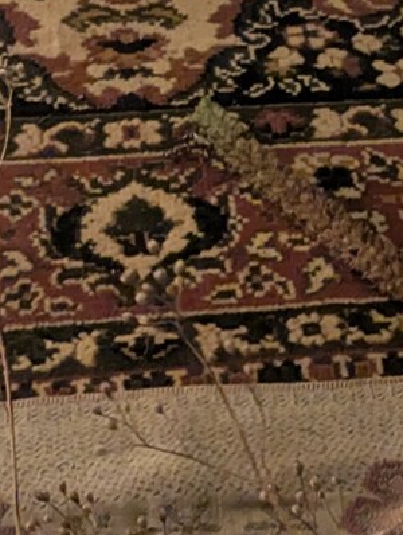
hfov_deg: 12.1
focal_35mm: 120
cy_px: -305
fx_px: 1857
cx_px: 486
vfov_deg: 15.0
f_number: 1.85
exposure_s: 1/27.2
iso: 2330
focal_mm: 6.81
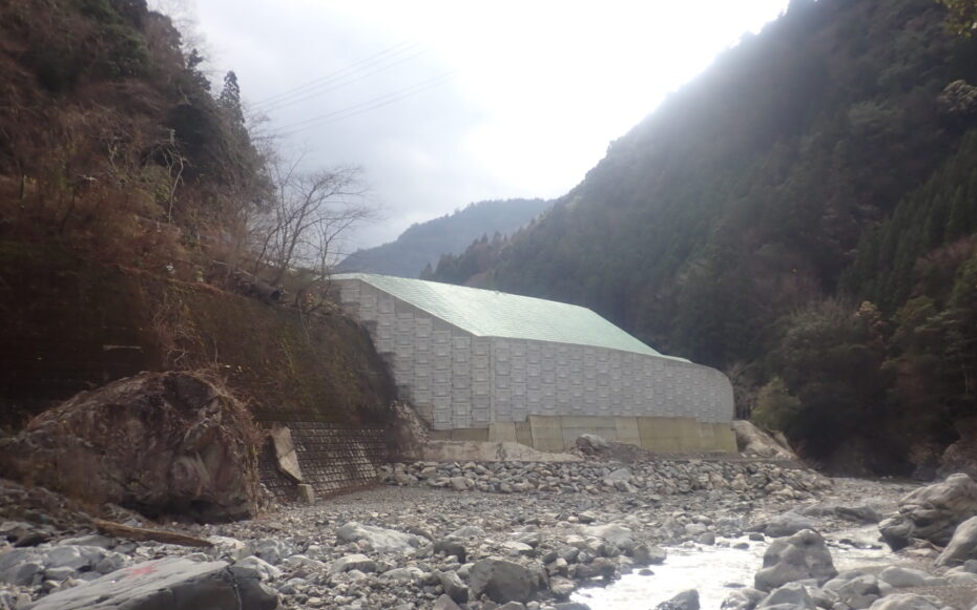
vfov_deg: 36.2
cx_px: 537
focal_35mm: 35
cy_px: 361
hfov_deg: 55.2
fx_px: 932
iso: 100
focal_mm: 5.4
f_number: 6.3
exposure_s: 1/100
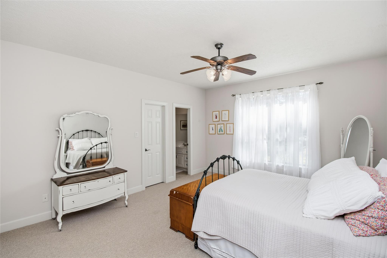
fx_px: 161
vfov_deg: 77.3
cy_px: 129
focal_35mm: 15
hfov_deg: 100.4
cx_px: 194
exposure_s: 1/60
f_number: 8
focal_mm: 10
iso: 320
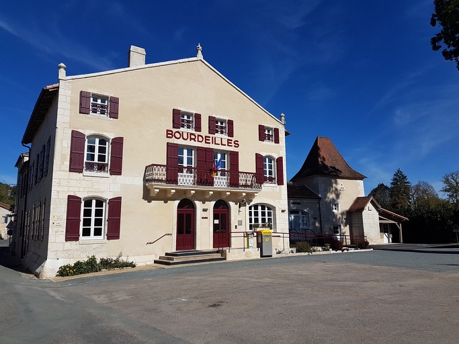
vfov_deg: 53.1
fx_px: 345
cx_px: 230
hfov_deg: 67.3
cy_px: 172
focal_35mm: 26
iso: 40
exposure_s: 1/5152
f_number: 1.7
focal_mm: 4.2
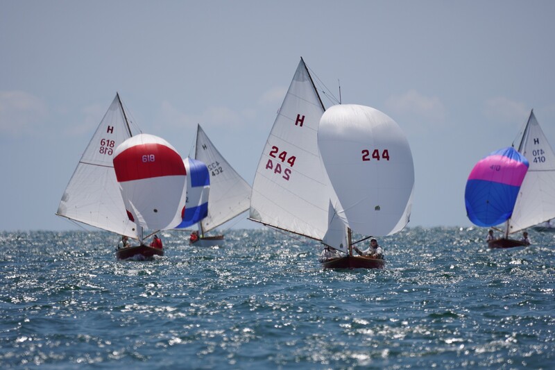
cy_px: 185
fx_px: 12993
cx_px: 278
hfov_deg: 2.4
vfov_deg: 1.6
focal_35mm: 843
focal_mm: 562
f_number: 6.3
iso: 125
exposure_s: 1/1250
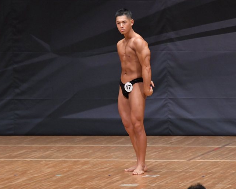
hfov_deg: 6.0
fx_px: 2255
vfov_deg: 4.8
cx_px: 137
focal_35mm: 323
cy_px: 94
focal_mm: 190
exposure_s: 1/400
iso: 6400
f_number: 5.6
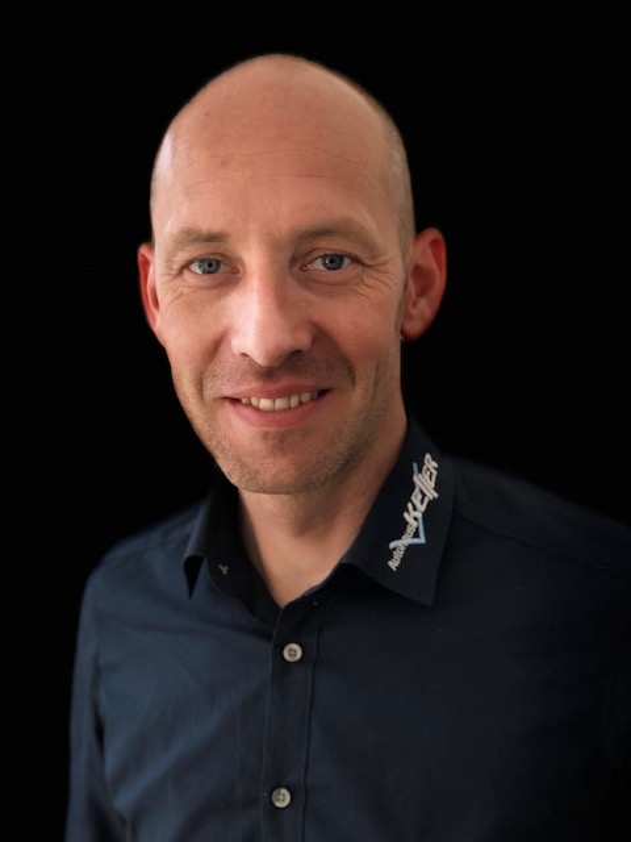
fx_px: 1264
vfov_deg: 36.8
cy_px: 421
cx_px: 316
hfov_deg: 28.0
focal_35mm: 52
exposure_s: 1/50
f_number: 2.4
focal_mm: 6
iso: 40
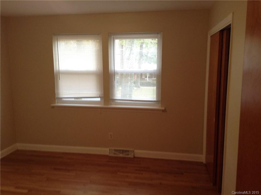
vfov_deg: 42.8
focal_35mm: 33
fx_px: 248
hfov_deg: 55.4
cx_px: 130
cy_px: 98
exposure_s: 1/24
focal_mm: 3.3
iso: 80
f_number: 2.4
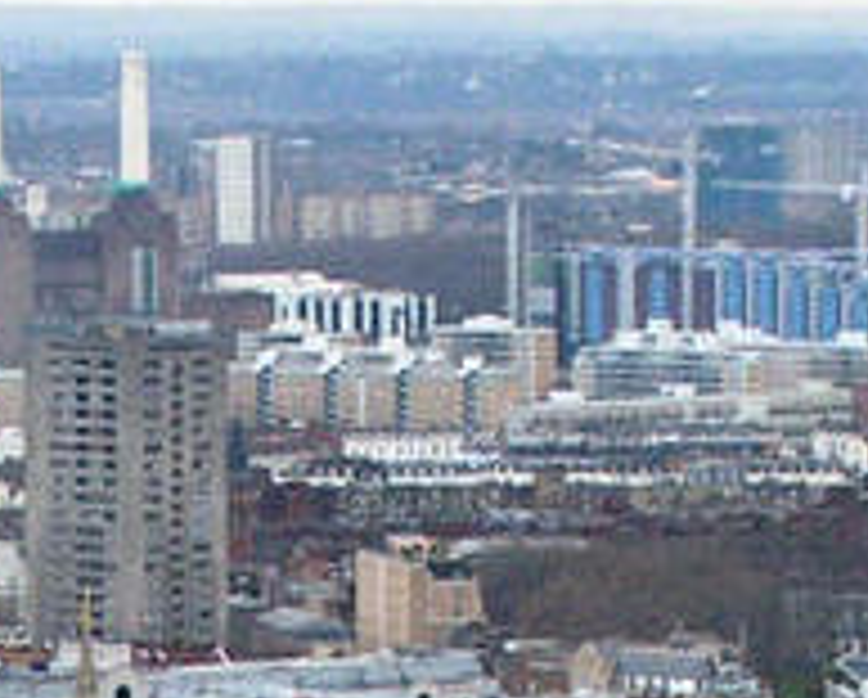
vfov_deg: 4.6
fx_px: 8593
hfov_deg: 5.8
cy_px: 1326
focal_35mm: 334
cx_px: 234
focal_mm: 12.7
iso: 125
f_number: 3.2
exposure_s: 1/80
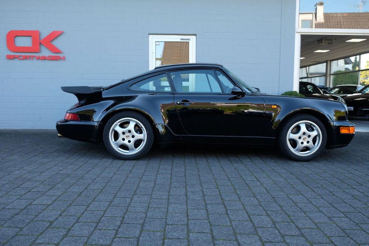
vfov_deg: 42.3
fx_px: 318
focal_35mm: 31
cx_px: 184
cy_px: 123
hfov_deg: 60.3
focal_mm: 20.5
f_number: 4
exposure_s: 1/150
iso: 200
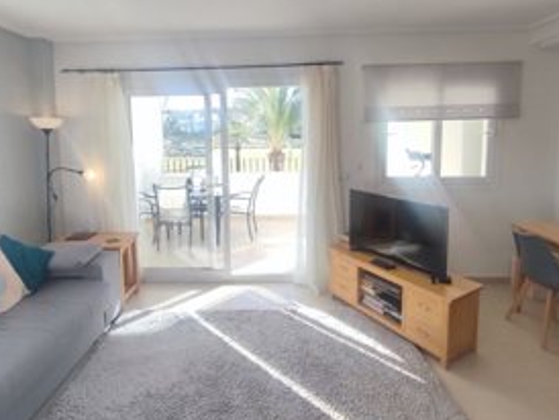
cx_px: 258
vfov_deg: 62.9
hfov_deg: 78.8
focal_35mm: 21
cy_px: 167
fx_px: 339
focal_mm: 1.65
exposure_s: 1/169
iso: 50
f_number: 2.2
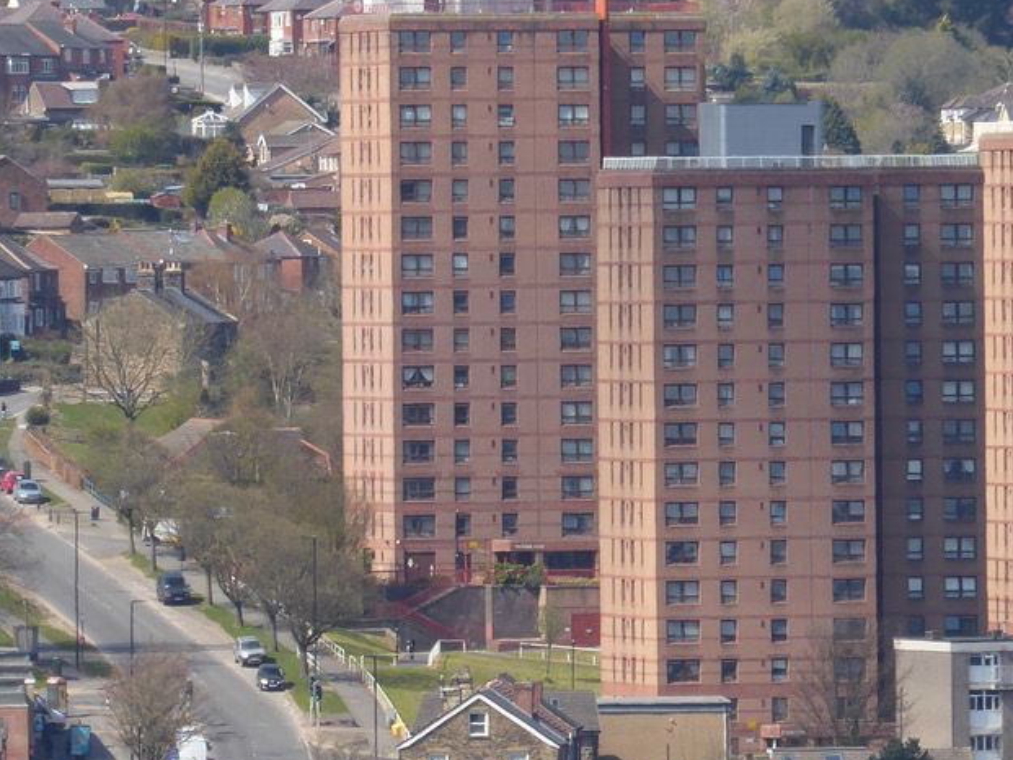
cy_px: 418
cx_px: 625
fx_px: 23299
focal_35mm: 796
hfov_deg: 2.5
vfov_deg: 1.9
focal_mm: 62.1
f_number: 6
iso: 80
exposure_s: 1/200
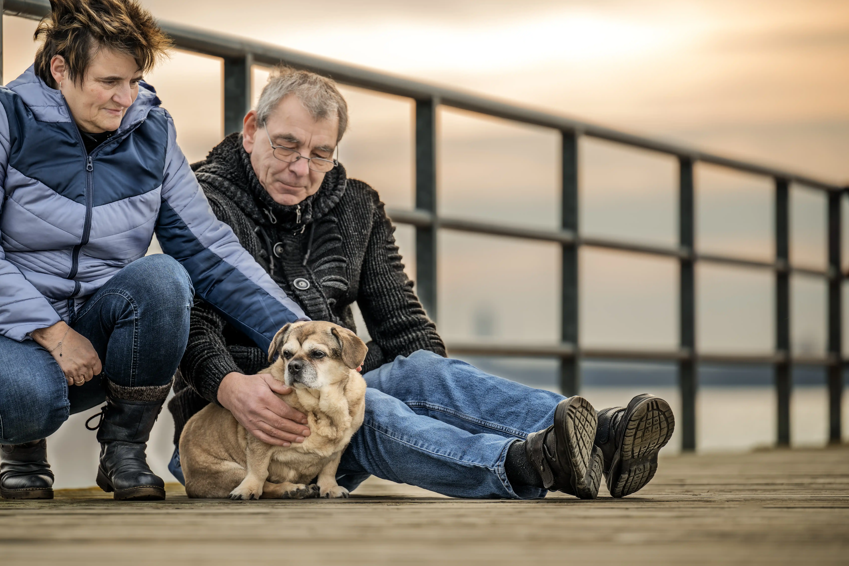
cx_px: 343
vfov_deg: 5.7
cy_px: 249
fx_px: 5730
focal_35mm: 243
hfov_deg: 8.5
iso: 64
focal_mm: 200
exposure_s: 1/320
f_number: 3.5
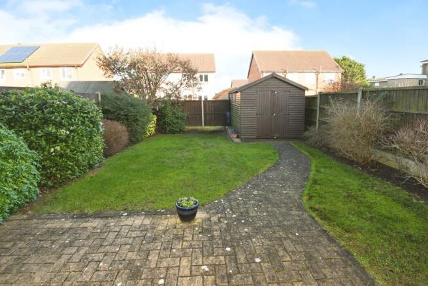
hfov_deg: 100.4
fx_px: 178
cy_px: 143
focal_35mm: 15
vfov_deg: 77.4
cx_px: 214
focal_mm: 10
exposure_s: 1/160
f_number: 7.1
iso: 800
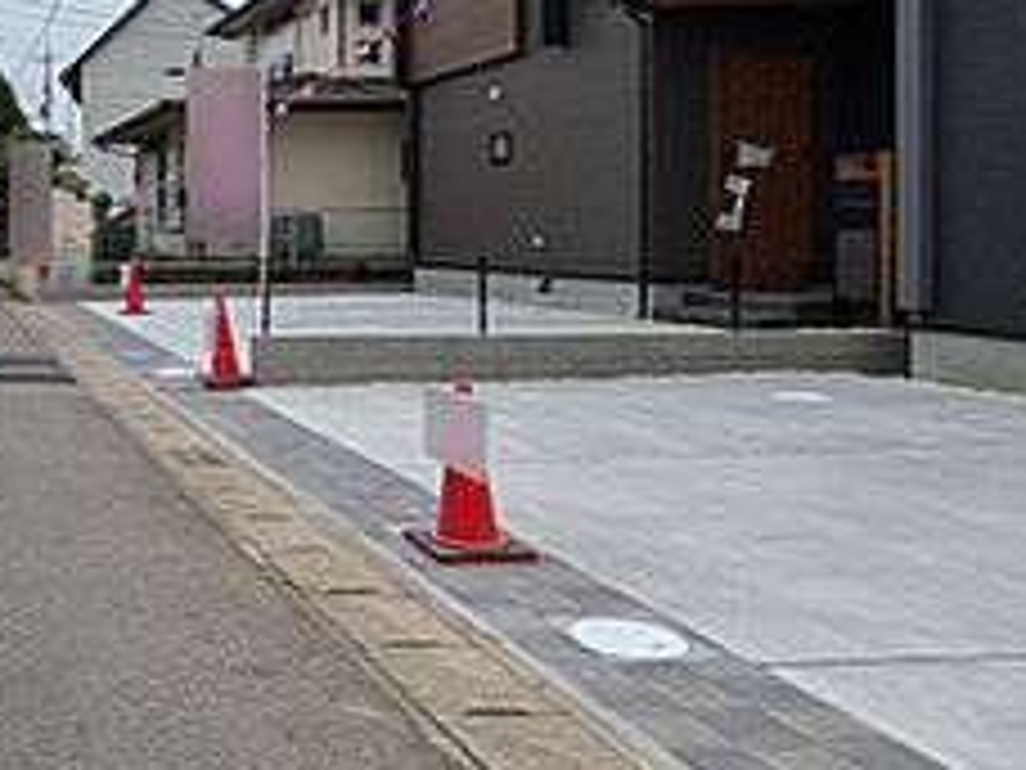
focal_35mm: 38
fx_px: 1126
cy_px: 245
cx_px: -112
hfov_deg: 39.6
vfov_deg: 37.2
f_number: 2.2
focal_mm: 1.83
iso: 49
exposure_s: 1/1923
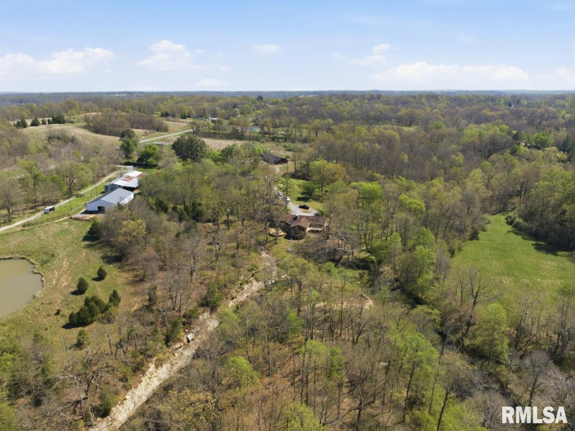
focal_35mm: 24
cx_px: 288
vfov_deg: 56.8
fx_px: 399
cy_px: 216
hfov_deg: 71.6
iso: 200
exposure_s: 1/320
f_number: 10
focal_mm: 12.3
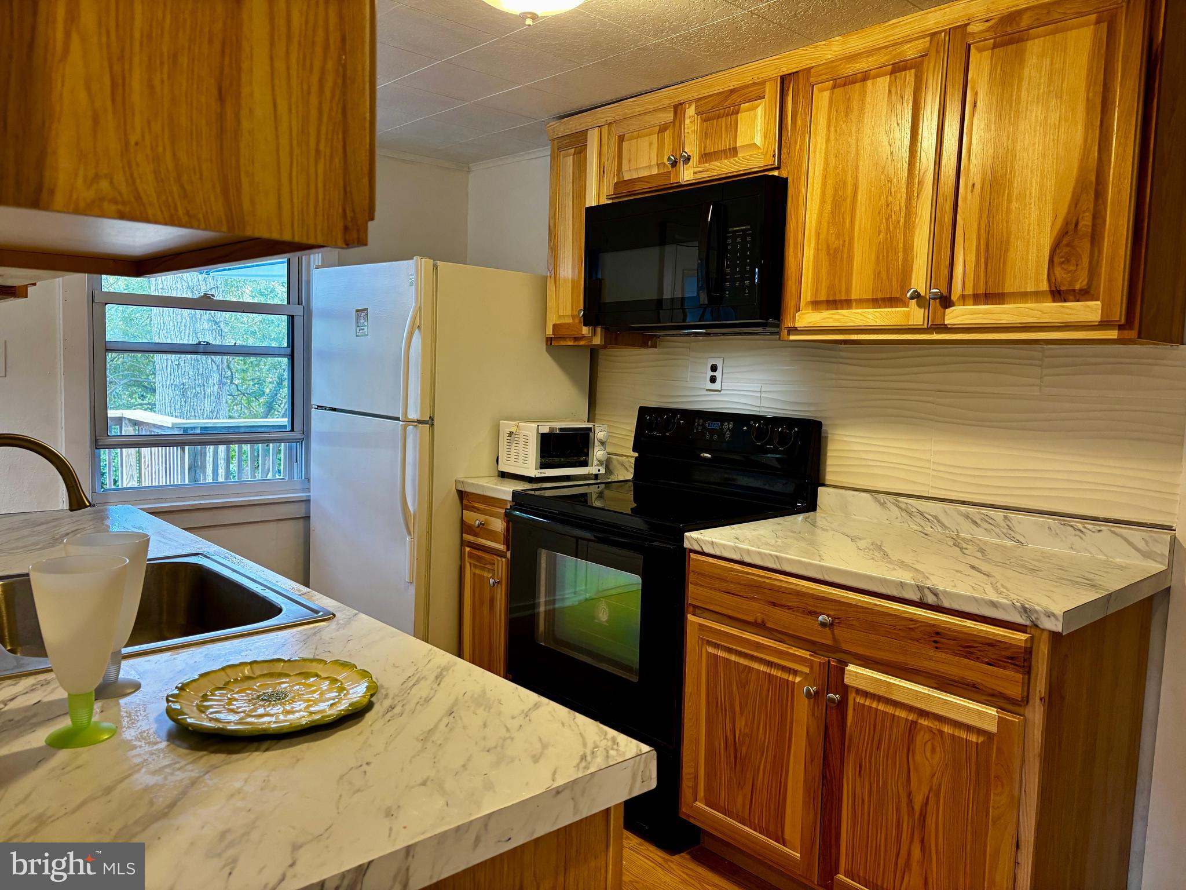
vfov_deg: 53.1
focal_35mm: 26
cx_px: 593
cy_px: 445
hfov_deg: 67.3
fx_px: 891
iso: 160
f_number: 1.6
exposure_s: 1/60
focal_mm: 5.96
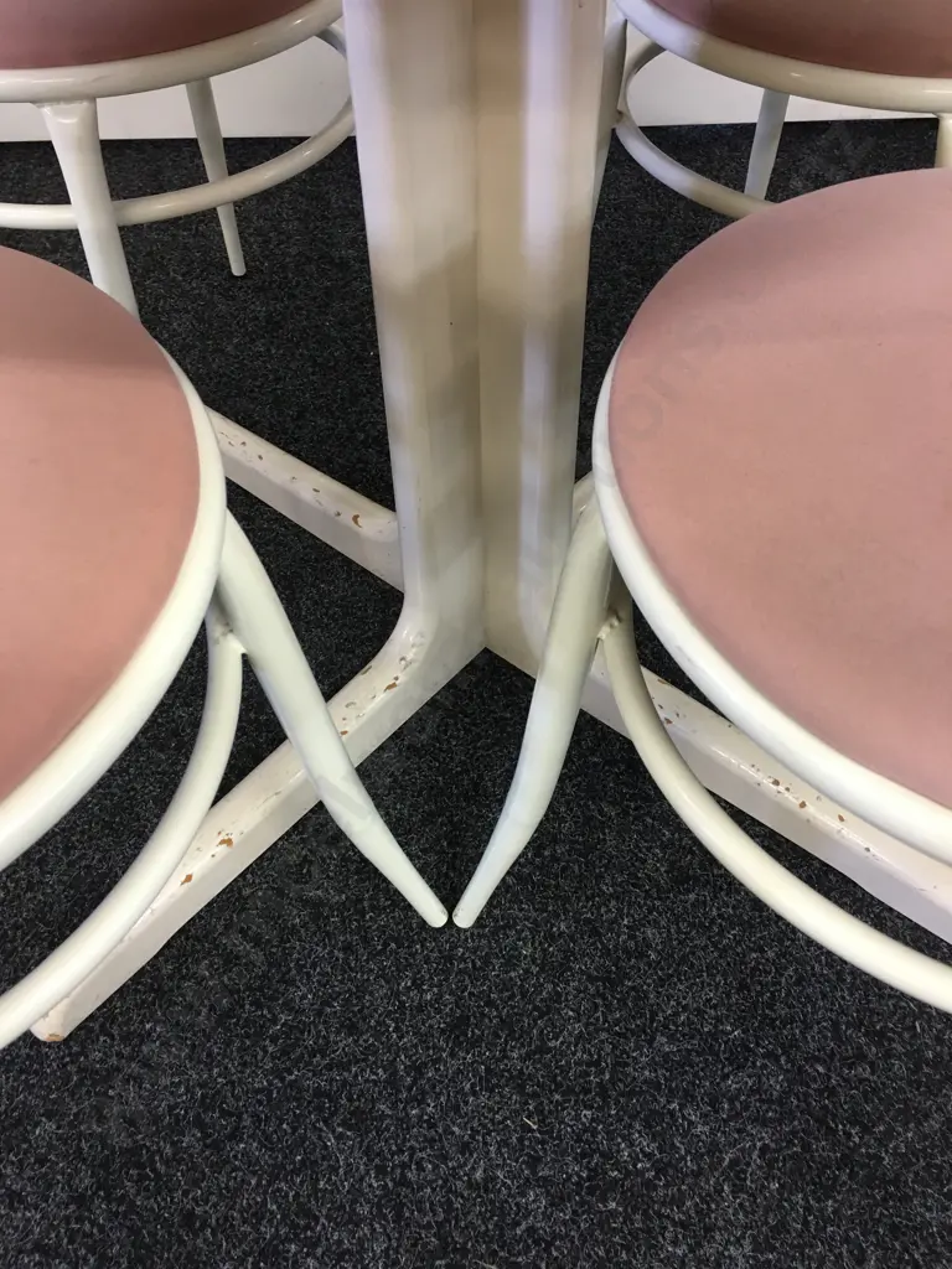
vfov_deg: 61.7
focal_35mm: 29
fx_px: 1063
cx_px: 476
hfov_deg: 48.2
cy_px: 634
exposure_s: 1/17
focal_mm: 4.15
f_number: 2.2
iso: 64
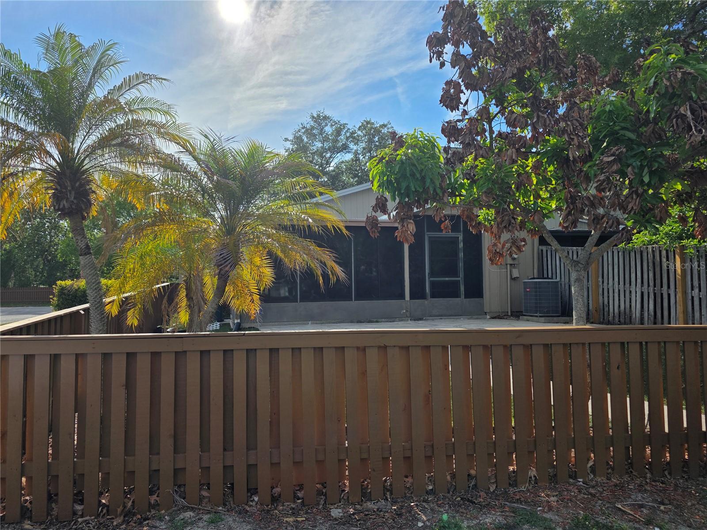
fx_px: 470
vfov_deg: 58.9
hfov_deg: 73.9
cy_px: 265
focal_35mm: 23
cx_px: 354
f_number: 1.7
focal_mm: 6.3
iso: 50
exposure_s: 1/7944
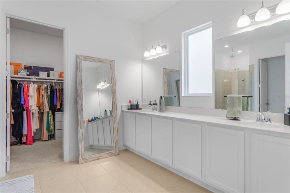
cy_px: 96
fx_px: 145
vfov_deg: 67.3
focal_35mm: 18
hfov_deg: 90.0
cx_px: 145
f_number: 4
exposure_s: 1/125
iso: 100
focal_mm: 12
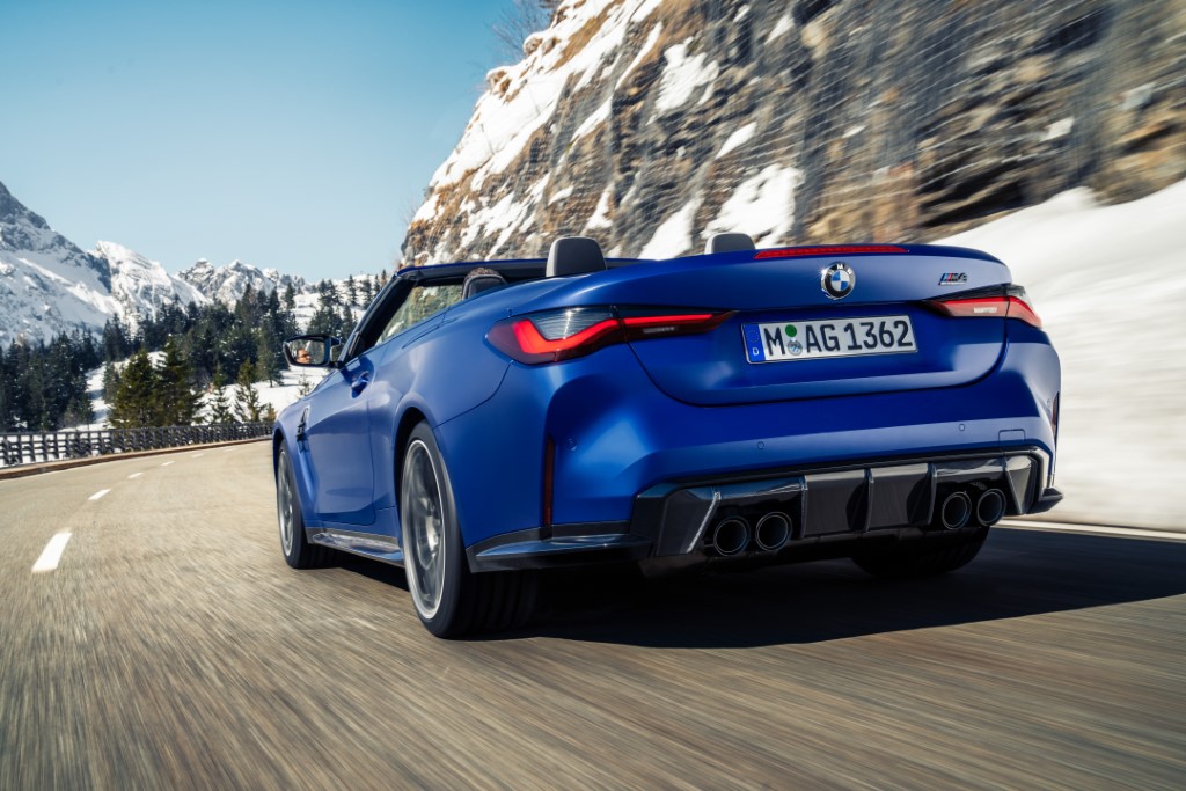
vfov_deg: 31.9
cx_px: 593
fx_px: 1384
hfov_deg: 46.4
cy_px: 396
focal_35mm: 42
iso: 100
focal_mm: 42
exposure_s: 1/40
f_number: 13
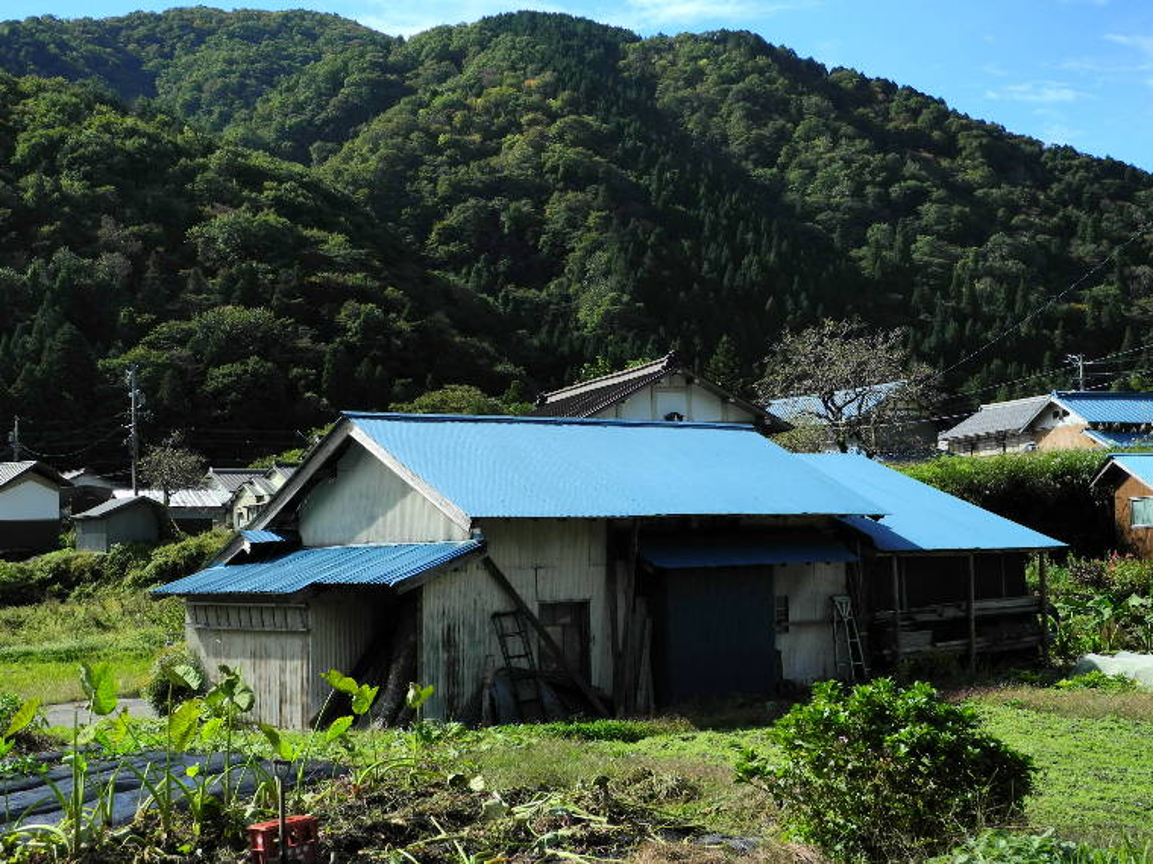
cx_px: 576
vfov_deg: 29.1
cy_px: 432
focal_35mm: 50
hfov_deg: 38.2
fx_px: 1665
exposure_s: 1/930
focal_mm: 10.7
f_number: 4
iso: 100
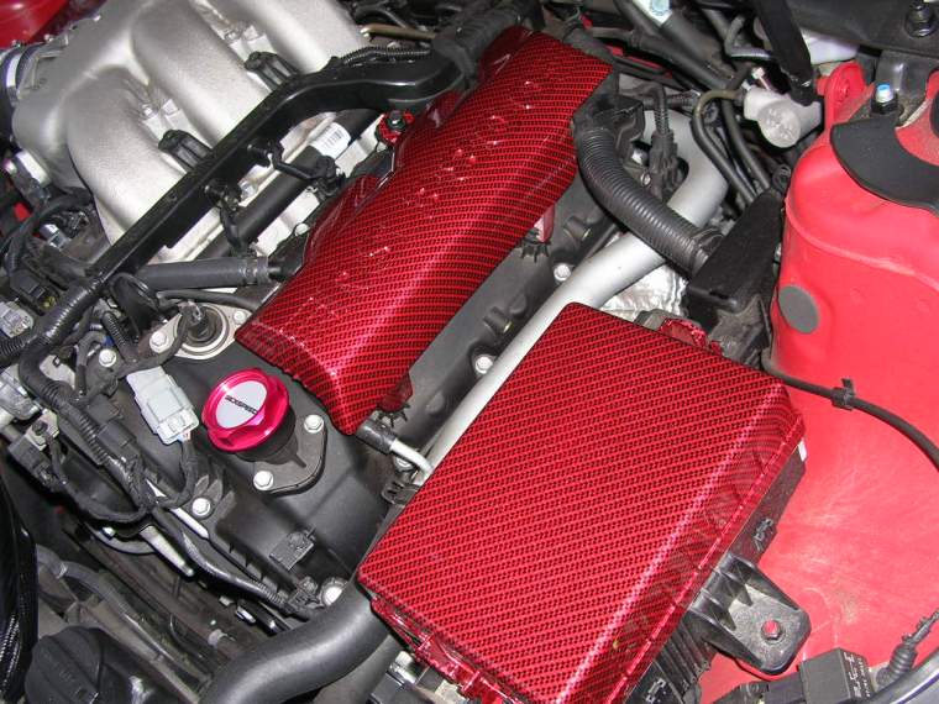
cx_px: 470
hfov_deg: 49.0
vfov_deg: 37.7
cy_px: 352
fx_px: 1031
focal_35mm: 38
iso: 50
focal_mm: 5.8
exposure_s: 1/60.1
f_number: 2.8
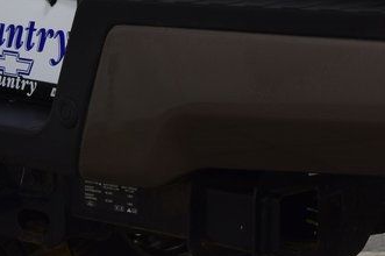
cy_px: -88
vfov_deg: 8.5
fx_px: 1688
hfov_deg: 13.0
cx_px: 181
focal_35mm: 158
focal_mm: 34
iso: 400
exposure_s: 1/15
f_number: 6.3
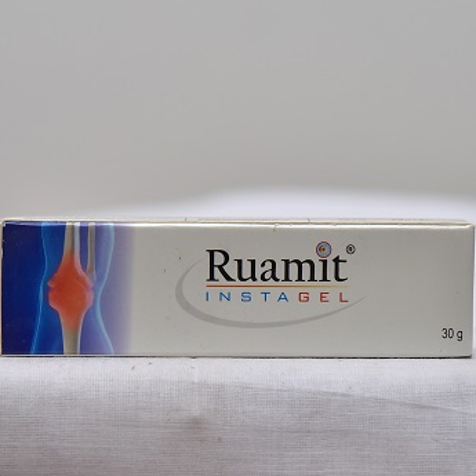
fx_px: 2116
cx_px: 239
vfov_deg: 12.8
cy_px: 277
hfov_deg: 12.8
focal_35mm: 136
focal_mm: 105
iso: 1600
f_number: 4.5
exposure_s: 1/125
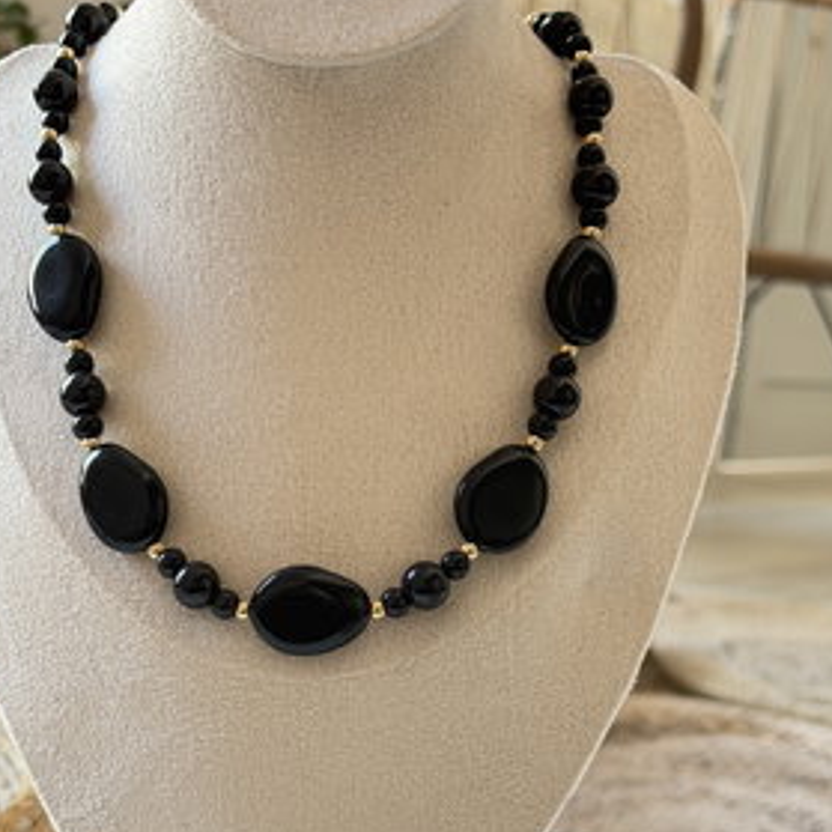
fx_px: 2203
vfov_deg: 21.3
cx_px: 319
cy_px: 520
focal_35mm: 81
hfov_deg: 21.4
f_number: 1.78
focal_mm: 6.76
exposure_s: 1/60
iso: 160
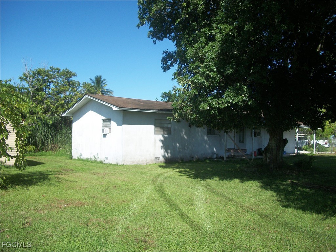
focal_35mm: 32
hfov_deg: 56.8
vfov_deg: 44.2
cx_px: 168
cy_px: 126
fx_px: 311
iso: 80
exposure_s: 1/200
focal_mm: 5.7
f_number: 8.8
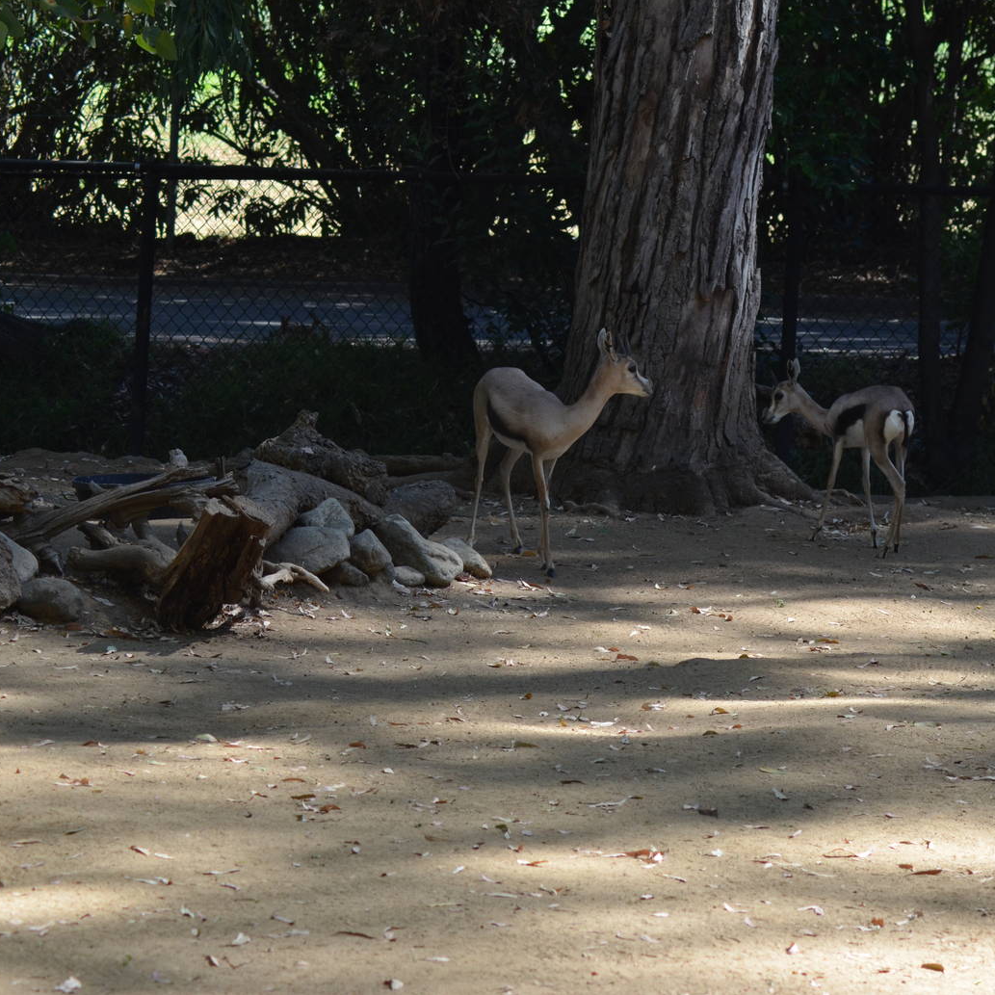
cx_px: 725
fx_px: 4488
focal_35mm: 138
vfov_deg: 12.7
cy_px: 485
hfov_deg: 12.6
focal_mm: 70
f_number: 5.6
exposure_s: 1/500
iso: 400
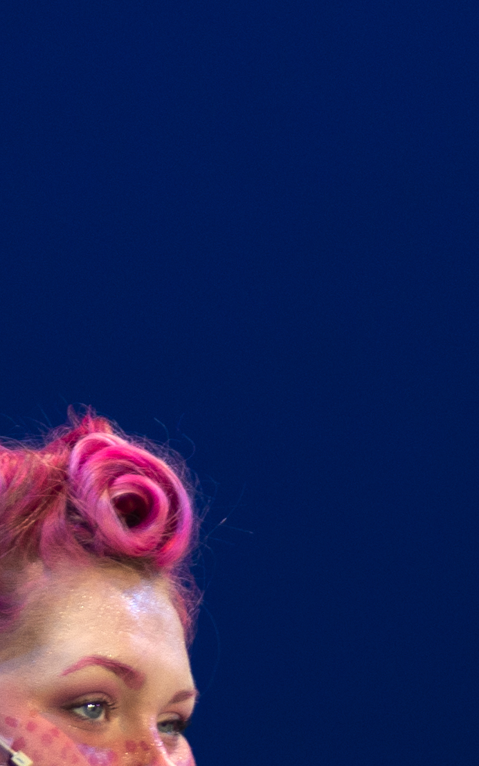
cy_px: 1365
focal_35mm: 1108
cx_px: 253
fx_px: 23140
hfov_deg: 1.2
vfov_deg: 1.9
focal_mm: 200
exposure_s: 1/160
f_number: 2.8
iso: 400
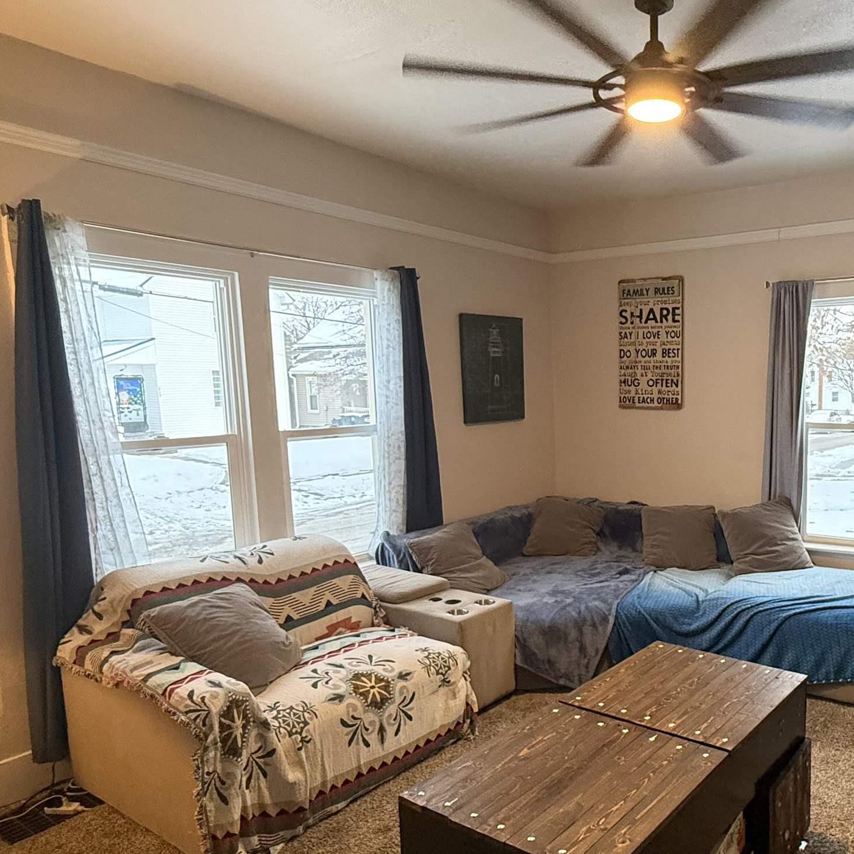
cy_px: 486
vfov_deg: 60.7
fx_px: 726
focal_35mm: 26
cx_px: 650
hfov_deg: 57.6
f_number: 2.2
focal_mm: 2.22
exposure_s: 1/60
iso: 500
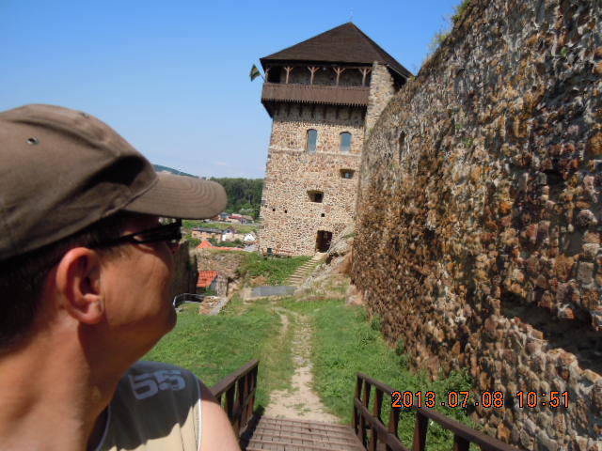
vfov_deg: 46.8
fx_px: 522
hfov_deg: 60.0
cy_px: 226
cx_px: 301
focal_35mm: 30
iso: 100
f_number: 3.5
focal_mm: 5.4
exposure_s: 1/1000
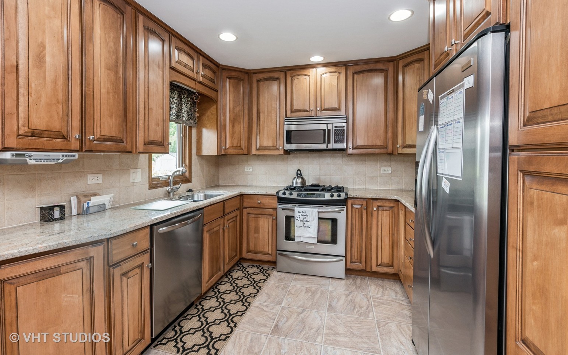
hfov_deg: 97.8
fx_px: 248
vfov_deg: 71.1
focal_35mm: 16
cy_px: 160
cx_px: 275
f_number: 7.1
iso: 250
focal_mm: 10
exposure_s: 1/10
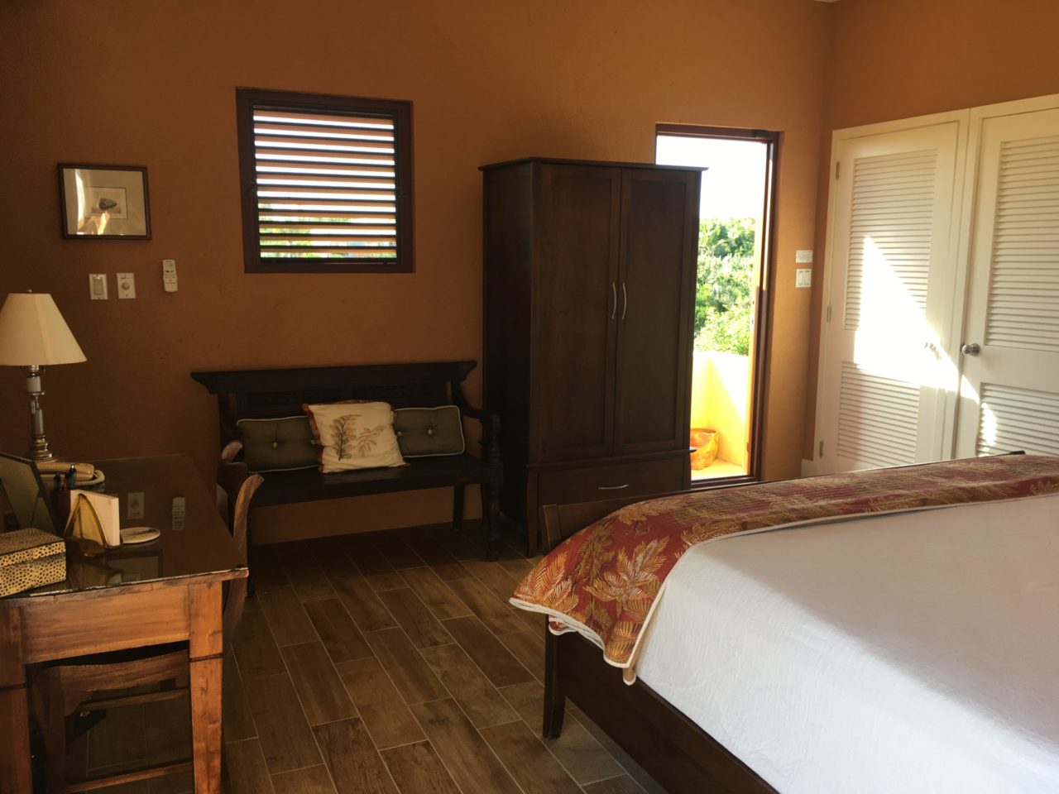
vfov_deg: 48.2
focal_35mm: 29
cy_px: 397
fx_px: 887
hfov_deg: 61.7
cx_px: 530
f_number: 2.2
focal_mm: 4.15
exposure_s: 1/120
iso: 32
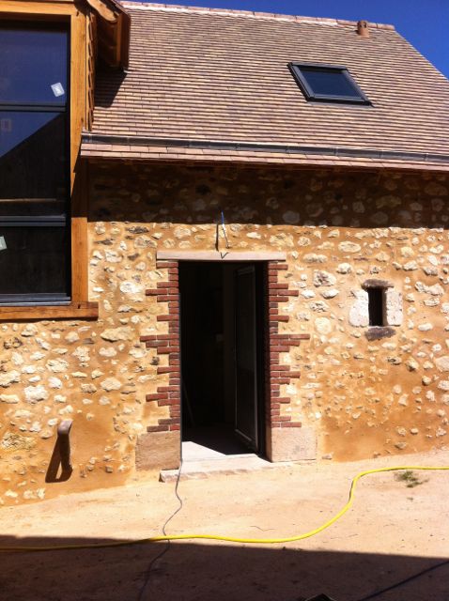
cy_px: 300
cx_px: 224
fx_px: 607
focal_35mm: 35
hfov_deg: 40.6
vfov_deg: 52.7
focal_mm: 3.85
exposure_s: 1/1885
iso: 80
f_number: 2.8
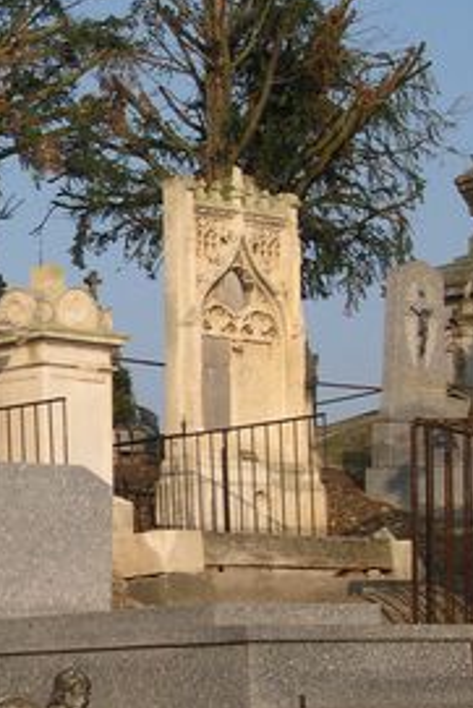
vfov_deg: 16.6
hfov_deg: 11.0
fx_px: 2421
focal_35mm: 123
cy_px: 397
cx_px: -97
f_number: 8.4
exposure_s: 1/156
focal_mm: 10.1
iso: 100
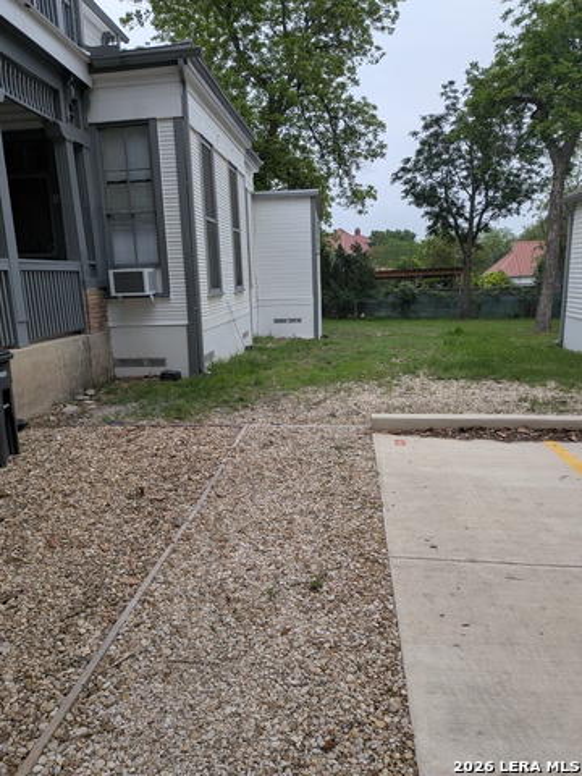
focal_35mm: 24
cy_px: 388
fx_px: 538
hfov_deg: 56.8
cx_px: 291
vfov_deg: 71.6
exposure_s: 1/608
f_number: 1.7
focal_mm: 4.53
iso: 29
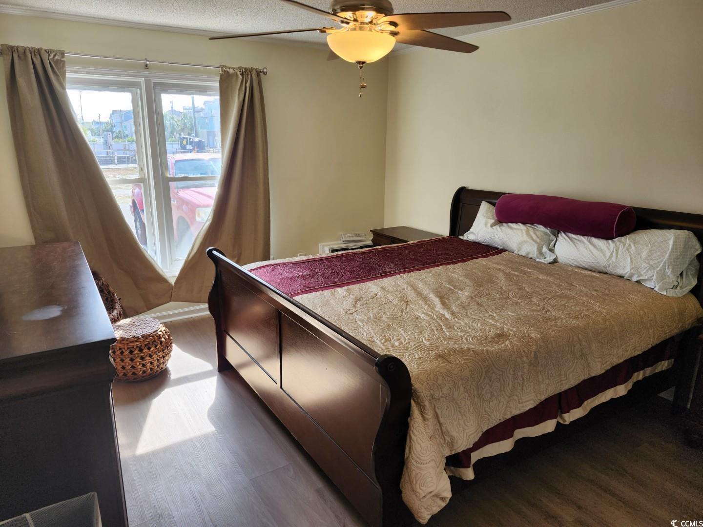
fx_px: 467
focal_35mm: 23
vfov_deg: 58.9
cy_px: 264
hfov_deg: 73.9
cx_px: 352
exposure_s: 1/180
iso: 64
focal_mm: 5.54
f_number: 1.8
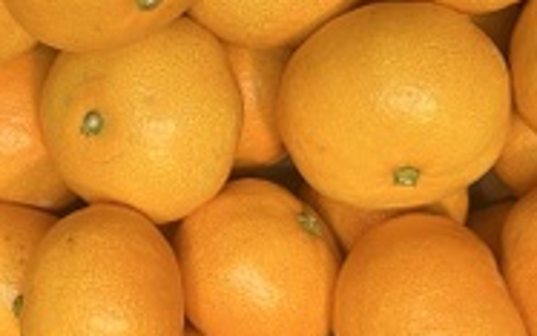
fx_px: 1113
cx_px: 192
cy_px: 230
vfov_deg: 17.1
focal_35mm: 76
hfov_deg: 27.0
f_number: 1.8
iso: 64
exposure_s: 1/60
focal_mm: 3.99
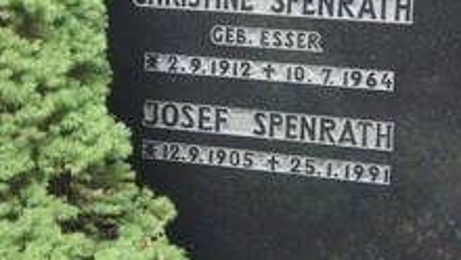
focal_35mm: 115
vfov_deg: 10.5
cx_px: 243
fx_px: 1408
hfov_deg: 18.6
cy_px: 67
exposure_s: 1/250
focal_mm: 35
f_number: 4.5
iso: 1000
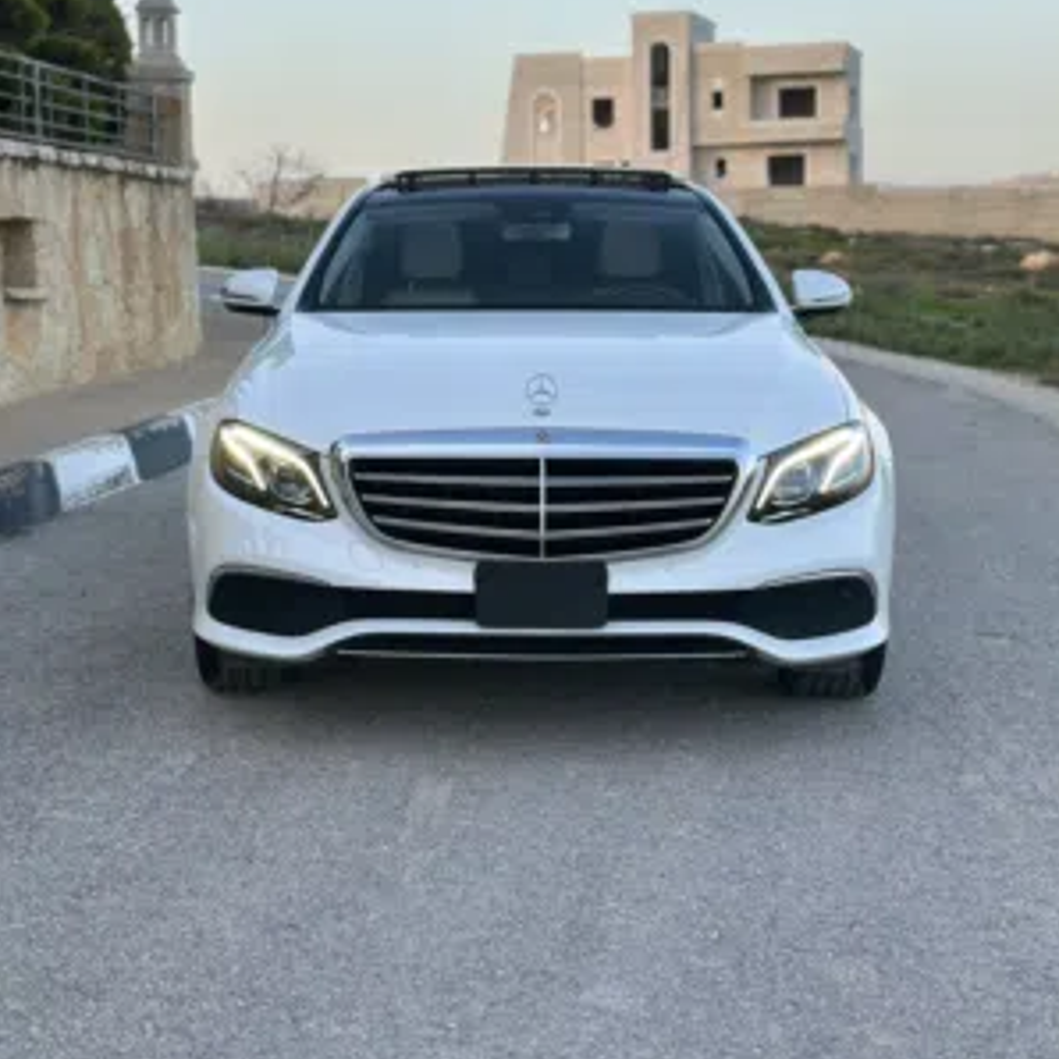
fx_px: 1973
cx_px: 530
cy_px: 398
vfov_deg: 29.9
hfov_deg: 30.0
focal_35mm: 57
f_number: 1.78
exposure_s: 1/390
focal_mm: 6.86
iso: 80
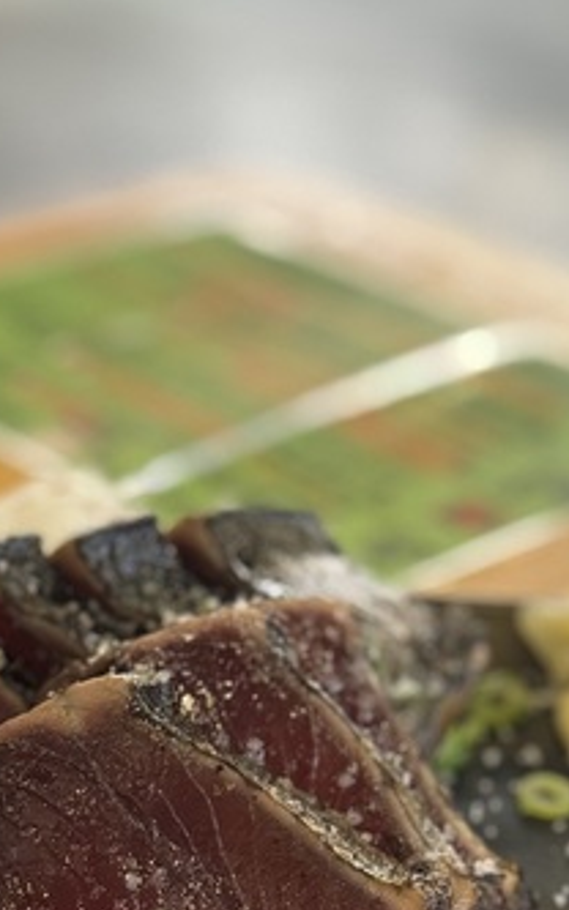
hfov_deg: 12.5
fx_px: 2581
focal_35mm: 104
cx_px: 438
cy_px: 465
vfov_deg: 20.0
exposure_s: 1/40
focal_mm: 6.76
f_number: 1.78
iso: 500
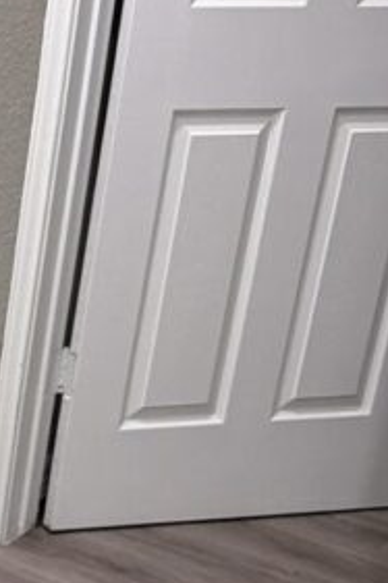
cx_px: -373
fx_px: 1473
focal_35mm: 91
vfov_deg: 21.9
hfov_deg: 13.1
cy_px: 512
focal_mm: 6.76
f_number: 1.78
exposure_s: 1/60
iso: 200
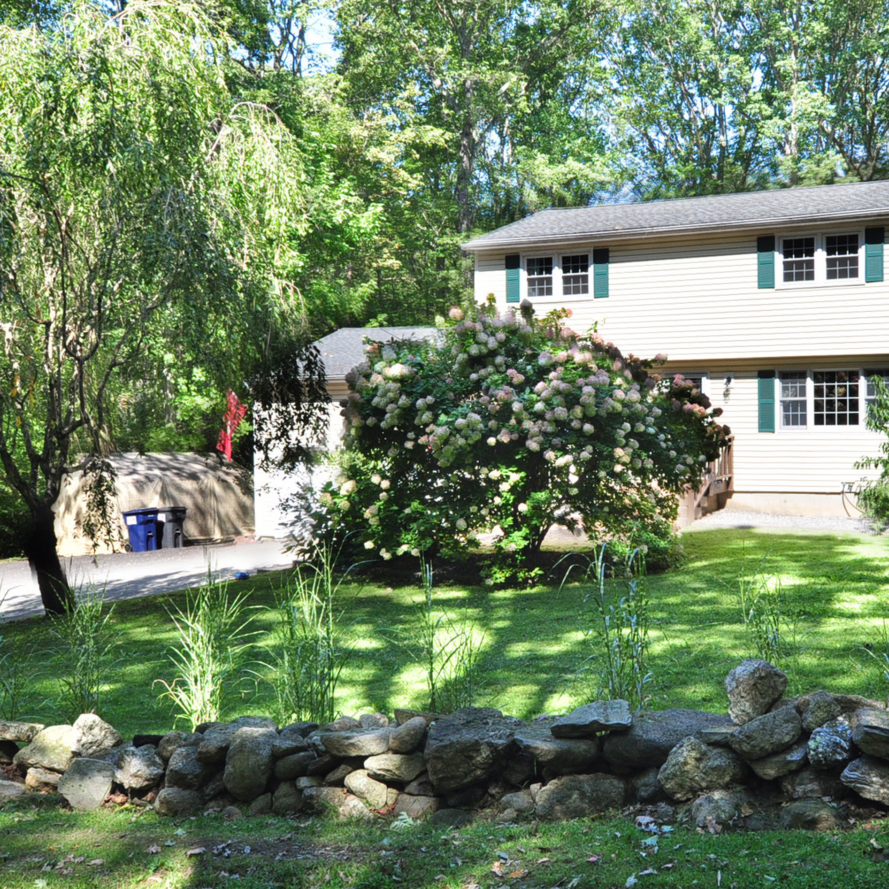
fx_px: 1133
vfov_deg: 42.8
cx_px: 569
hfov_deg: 42.4
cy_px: 442
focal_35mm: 39
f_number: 8
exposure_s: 1/100
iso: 400
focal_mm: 20
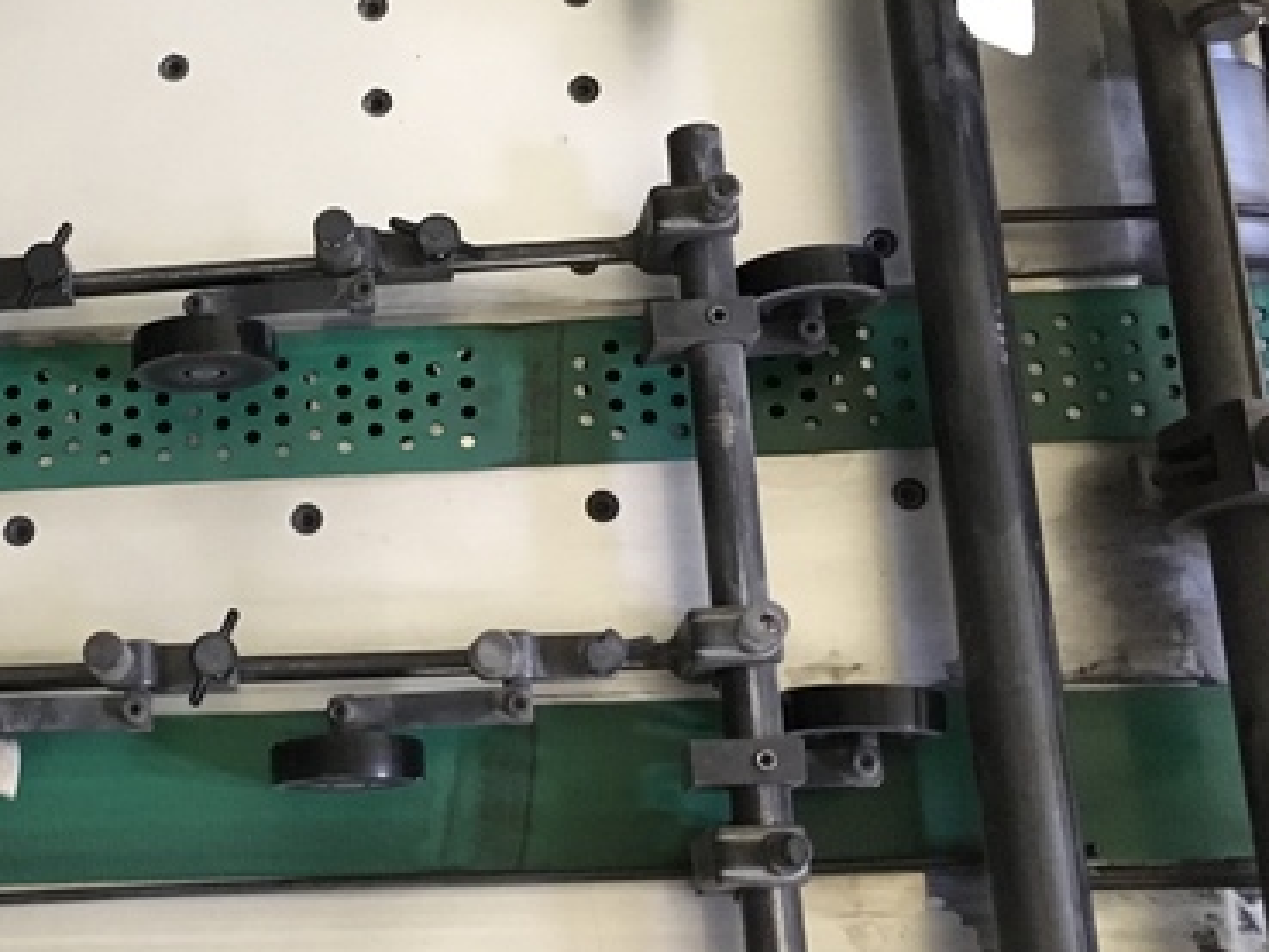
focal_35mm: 55
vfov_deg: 26.6
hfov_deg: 33.2
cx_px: 144
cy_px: 473
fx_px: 2017
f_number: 2.2
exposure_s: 1/15
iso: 320
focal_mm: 4.15
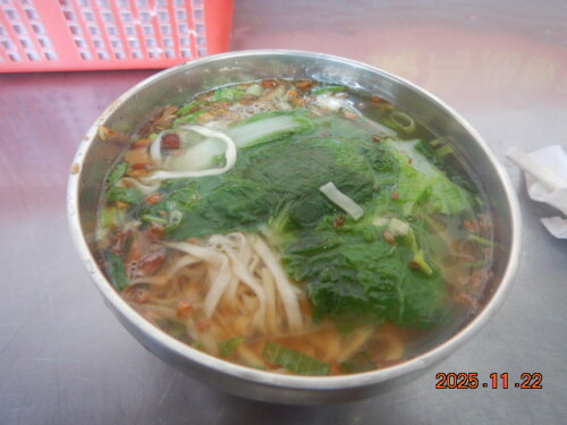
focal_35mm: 24
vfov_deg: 56.8
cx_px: 284
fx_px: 393
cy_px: 212
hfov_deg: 71.6
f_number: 2.8
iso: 400
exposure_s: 1/25
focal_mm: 4.3
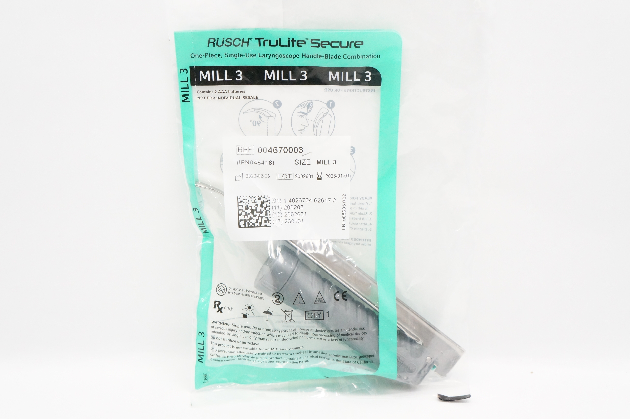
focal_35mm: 42
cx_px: 315
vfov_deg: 31.8
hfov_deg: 46.4
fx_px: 734
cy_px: 210
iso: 3200
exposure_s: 1/200
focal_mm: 28
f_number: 8
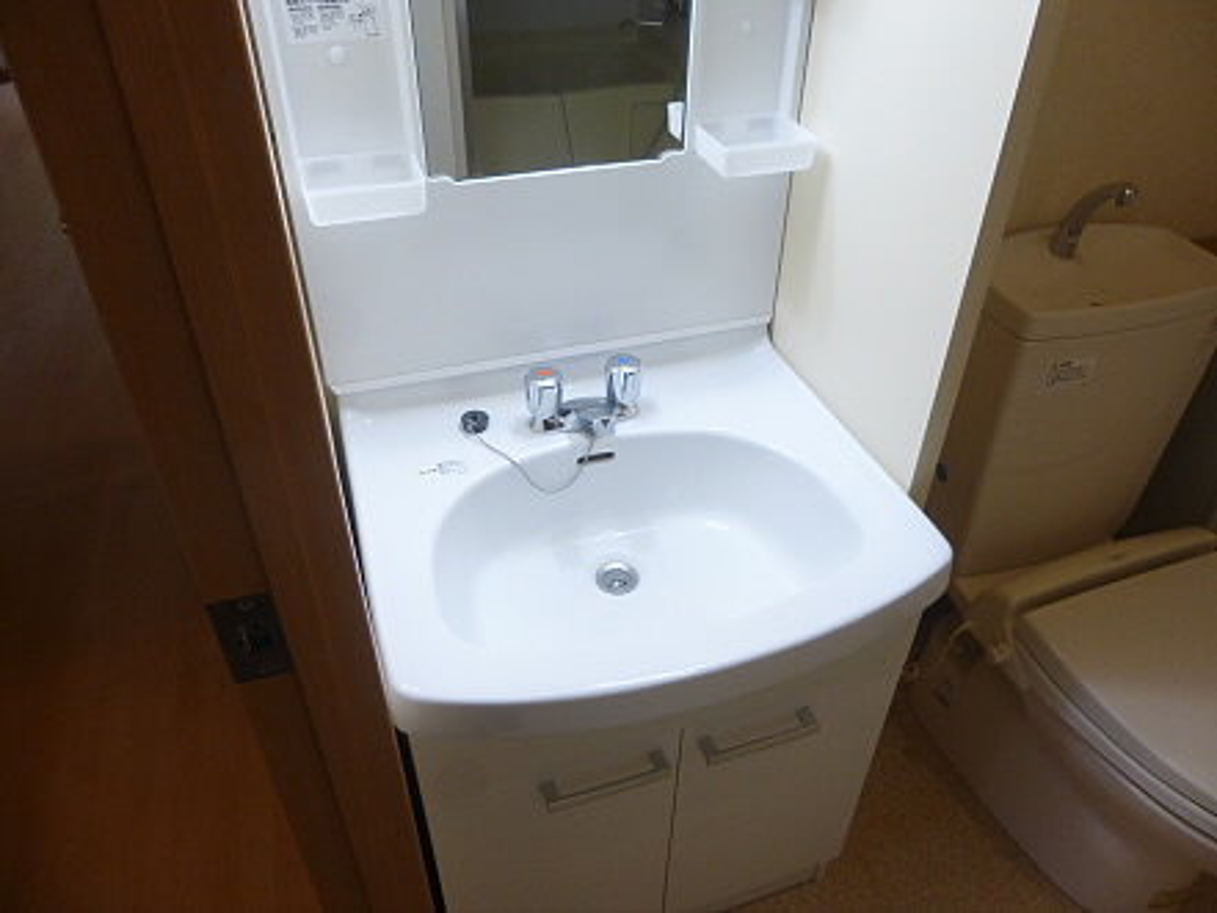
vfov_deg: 54.9
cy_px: 456
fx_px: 879
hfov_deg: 69.4
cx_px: 608
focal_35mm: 25
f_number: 3.1
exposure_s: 1/60
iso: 250
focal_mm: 4.5
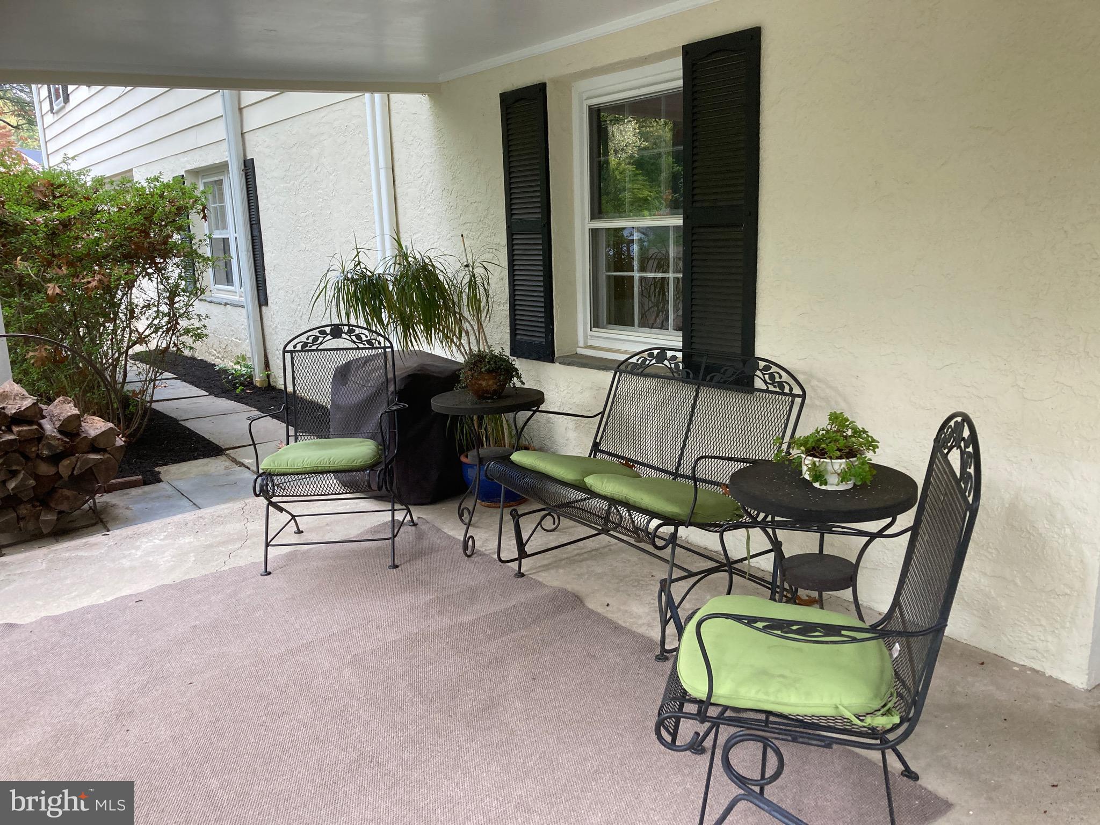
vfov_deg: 49.7
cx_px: 550
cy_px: 412
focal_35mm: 28
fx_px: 890
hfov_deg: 63.4
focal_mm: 3.99
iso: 80
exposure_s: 1/72
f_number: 1.8
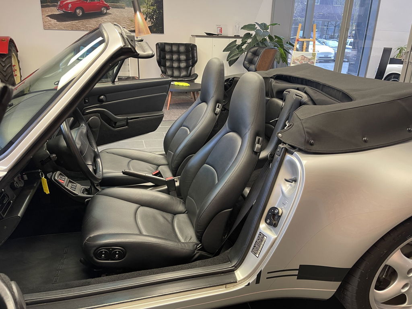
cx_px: 206
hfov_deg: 69.4
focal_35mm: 25
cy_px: 154
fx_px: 298
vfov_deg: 54.9
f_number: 1.6
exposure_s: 1/50
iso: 200
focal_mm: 5.1
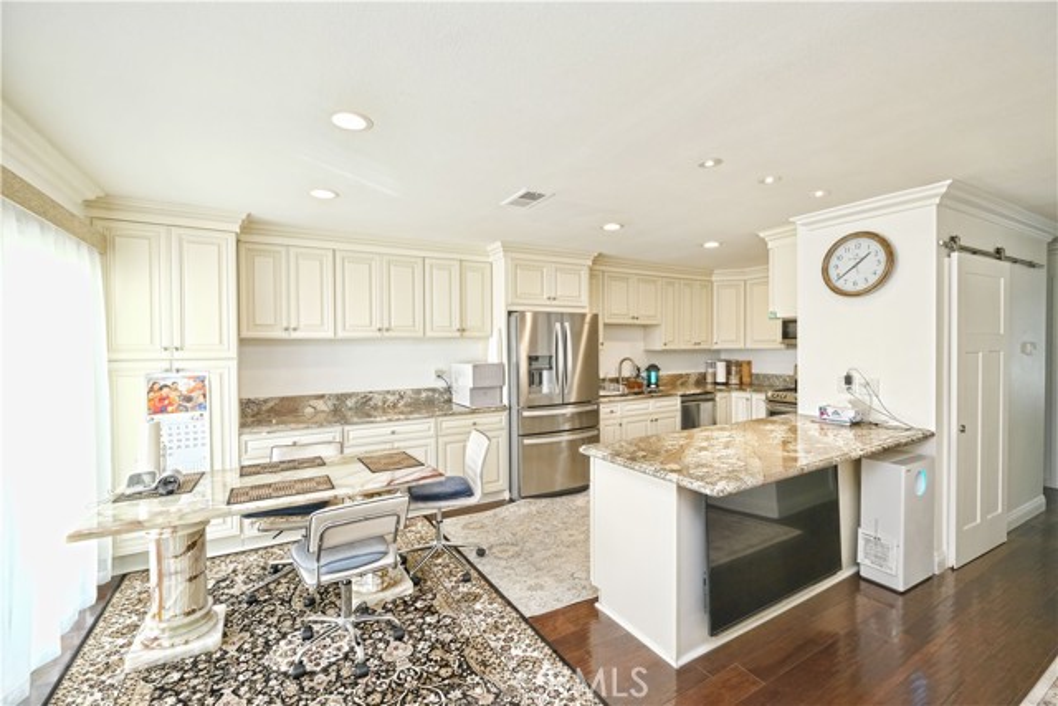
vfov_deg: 77.4
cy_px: 353
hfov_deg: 100.4
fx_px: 441
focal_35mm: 15
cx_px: 529
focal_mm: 10
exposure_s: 1/60
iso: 400
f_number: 4
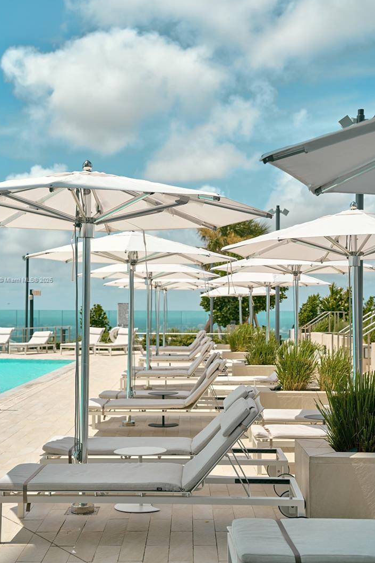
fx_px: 797
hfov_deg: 26.5
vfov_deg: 38.9
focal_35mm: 51
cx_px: 179
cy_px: 280
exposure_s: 1/2000
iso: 100
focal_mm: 45
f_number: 3.5
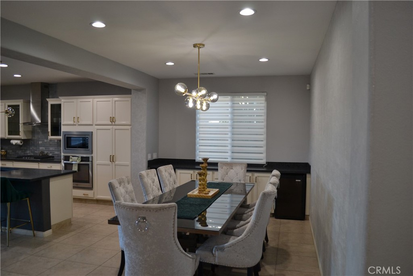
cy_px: 138
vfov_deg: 47.9
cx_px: 206
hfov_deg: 67.4
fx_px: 310
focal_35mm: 27
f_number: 3.5
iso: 450
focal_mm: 18
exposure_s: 1/60
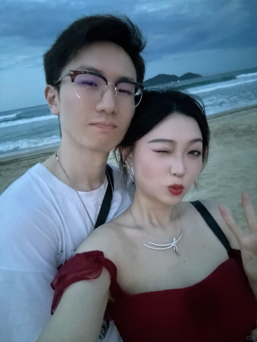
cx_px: 128
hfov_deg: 58.9
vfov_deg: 73.9
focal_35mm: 23
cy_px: 171
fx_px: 228
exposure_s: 1/14
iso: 1600
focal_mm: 2.69
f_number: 1.9
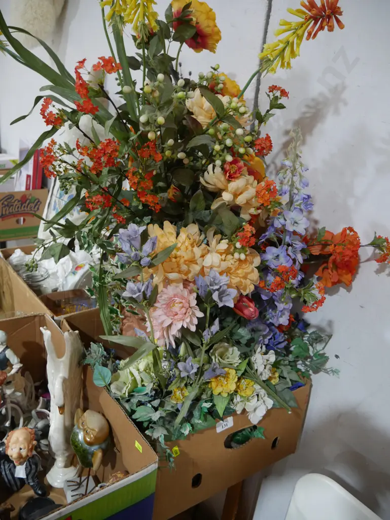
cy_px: 260
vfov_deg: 63.4
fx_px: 420
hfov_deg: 49.8
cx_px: 195
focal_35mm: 28
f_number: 3.5
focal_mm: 14
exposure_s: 1/60
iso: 1000
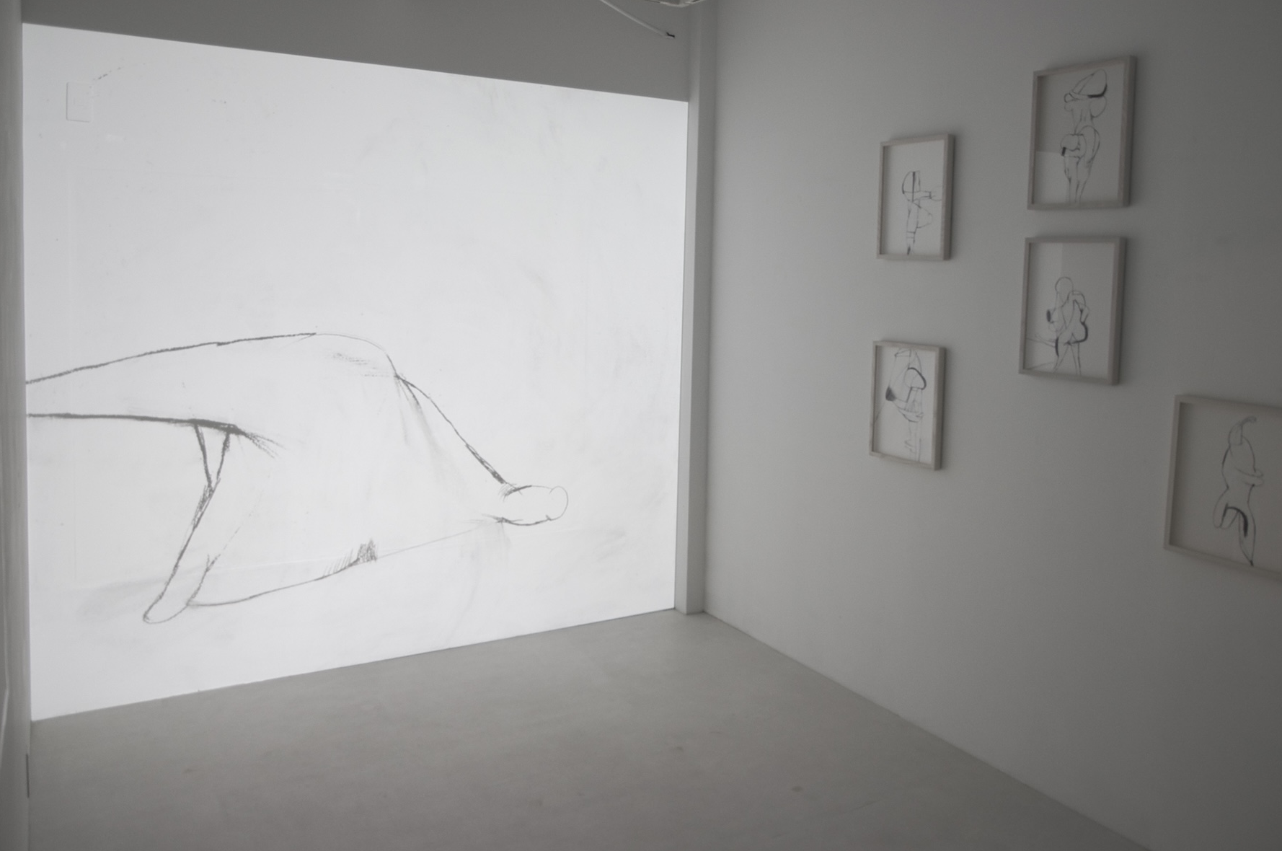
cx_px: 648
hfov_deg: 67.5
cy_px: 374
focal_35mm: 27
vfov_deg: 47.7
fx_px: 960
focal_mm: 16
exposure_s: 1/30
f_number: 3.5
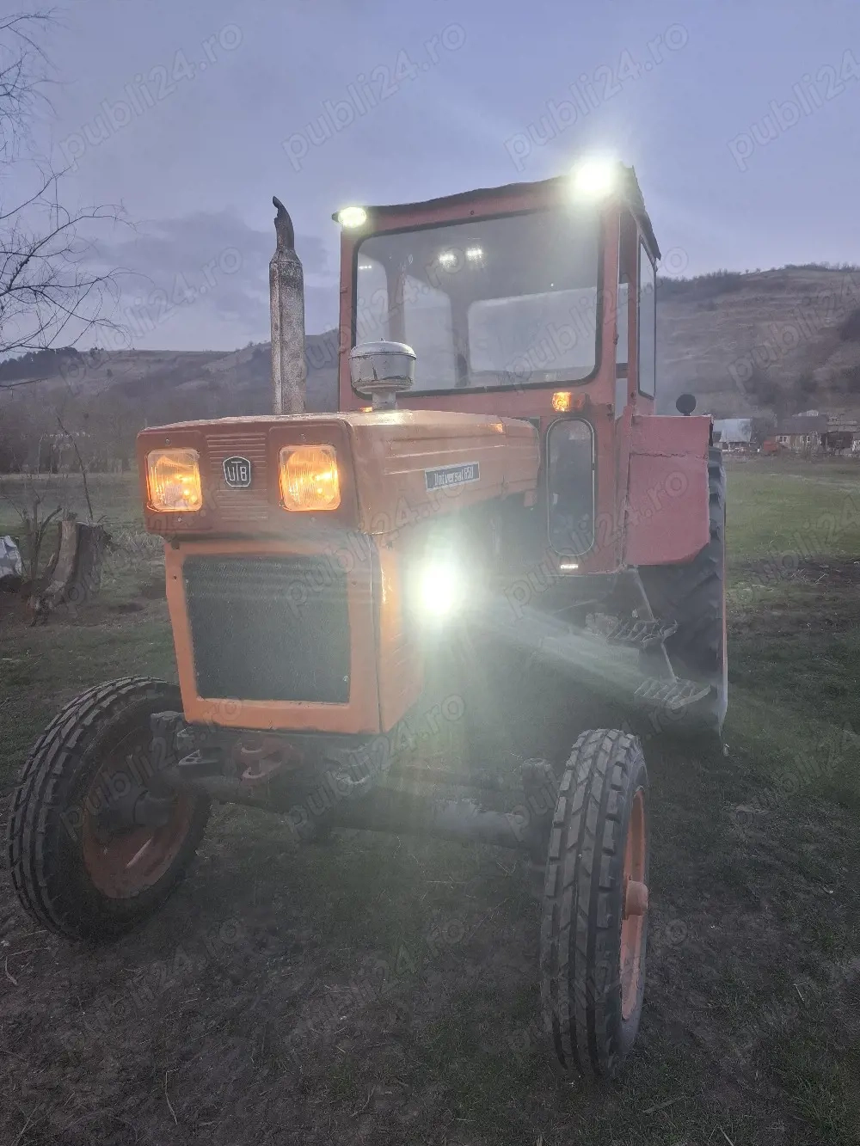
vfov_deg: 73.9
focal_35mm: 23
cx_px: 430
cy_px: 573
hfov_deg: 58.9
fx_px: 762
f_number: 1.8
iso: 64
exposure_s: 1/100
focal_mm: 5.54
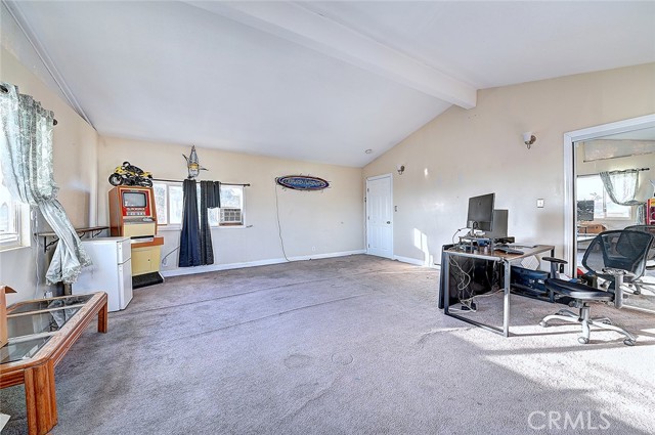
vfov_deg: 89.8
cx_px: 328
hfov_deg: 112.7
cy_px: 218
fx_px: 218
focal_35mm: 12
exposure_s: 1/15
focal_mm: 12
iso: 400
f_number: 9
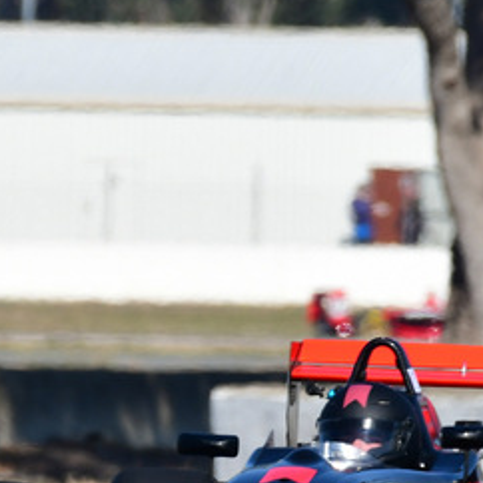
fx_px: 31951
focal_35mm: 2024
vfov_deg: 0.9
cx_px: 166
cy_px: 328
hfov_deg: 0.9
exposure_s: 1/640
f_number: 10
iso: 320
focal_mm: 480
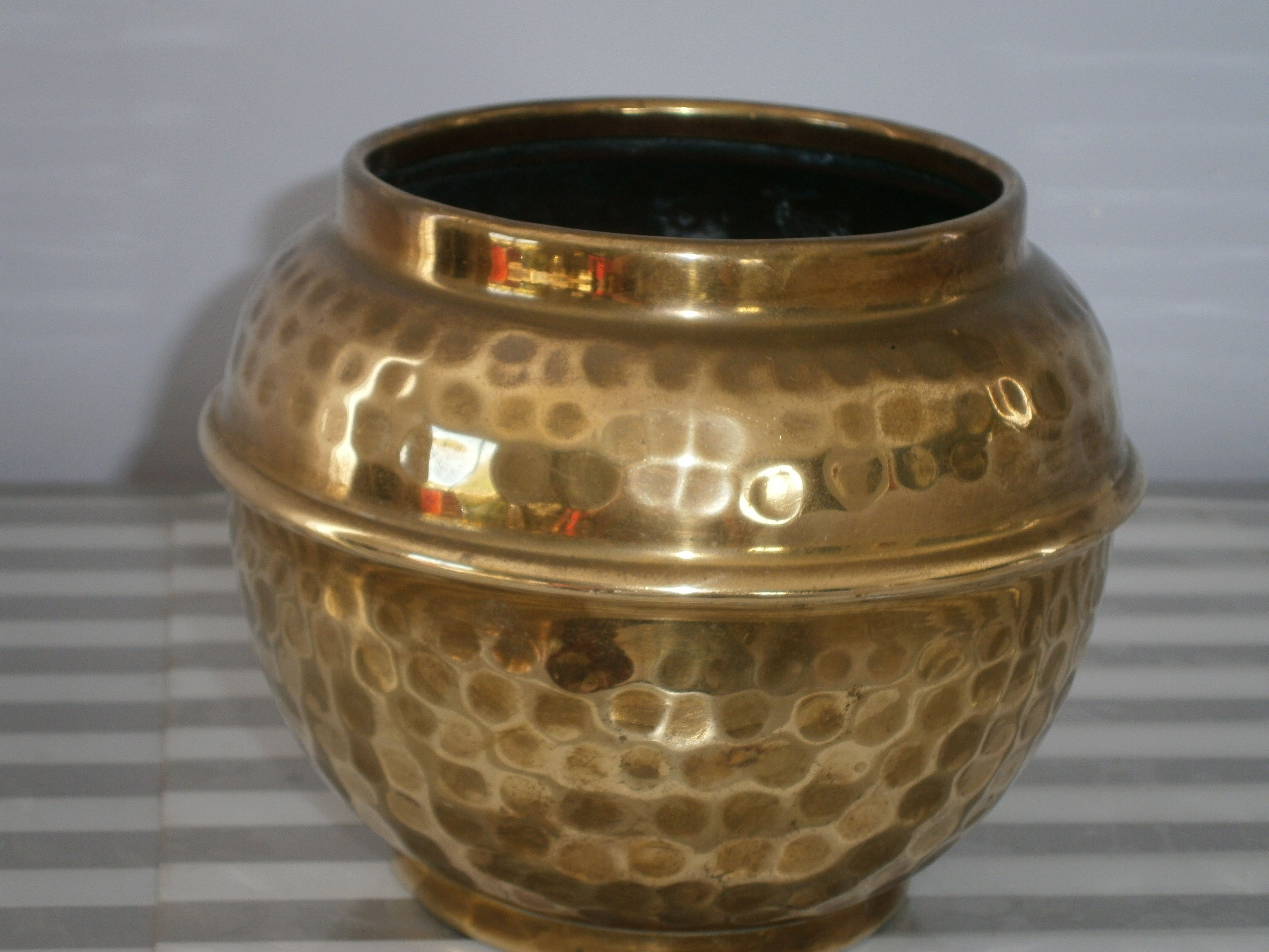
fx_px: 3189
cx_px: 634
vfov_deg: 17.0
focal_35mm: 87
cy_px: 476
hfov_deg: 22.5
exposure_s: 1/60
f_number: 4.9
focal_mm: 15.4
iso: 125
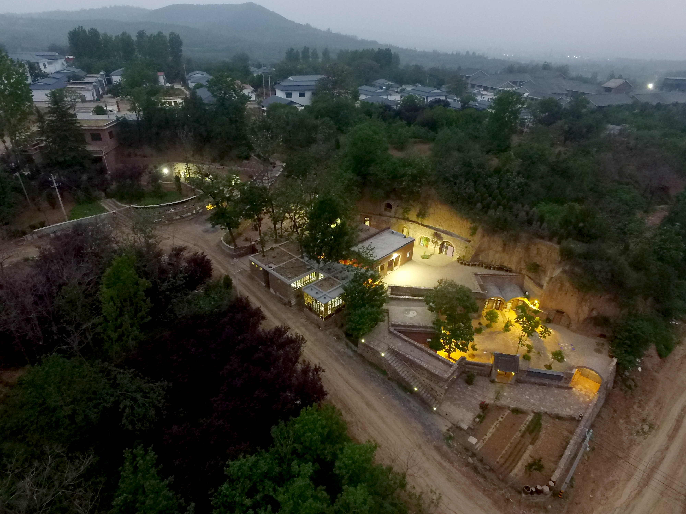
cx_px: 343
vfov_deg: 66.0
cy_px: 257
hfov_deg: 81.7
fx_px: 396
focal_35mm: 20
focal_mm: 3.61
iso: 1118
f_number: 2.8
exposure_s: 1/4.97
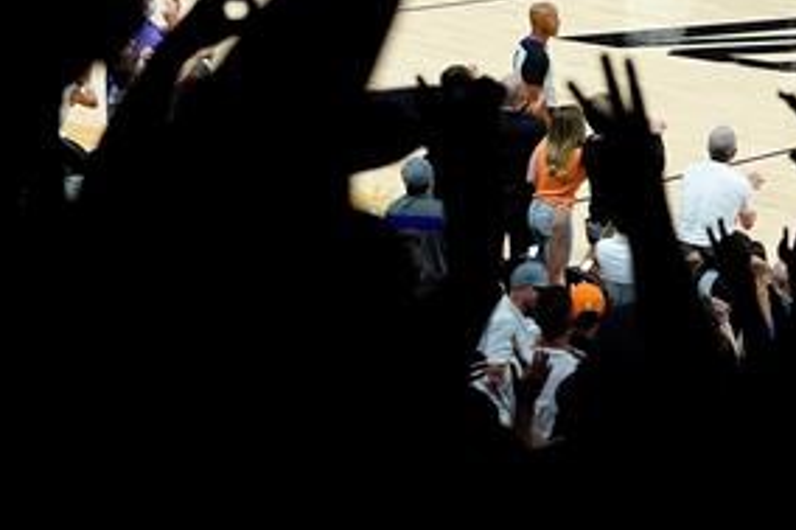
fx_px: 5060
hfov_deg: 9.0
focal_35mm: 229
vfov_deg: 6.0
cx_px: 434
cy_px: -7
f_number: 6.3
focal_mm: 100
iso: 8000
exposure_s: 1/1250
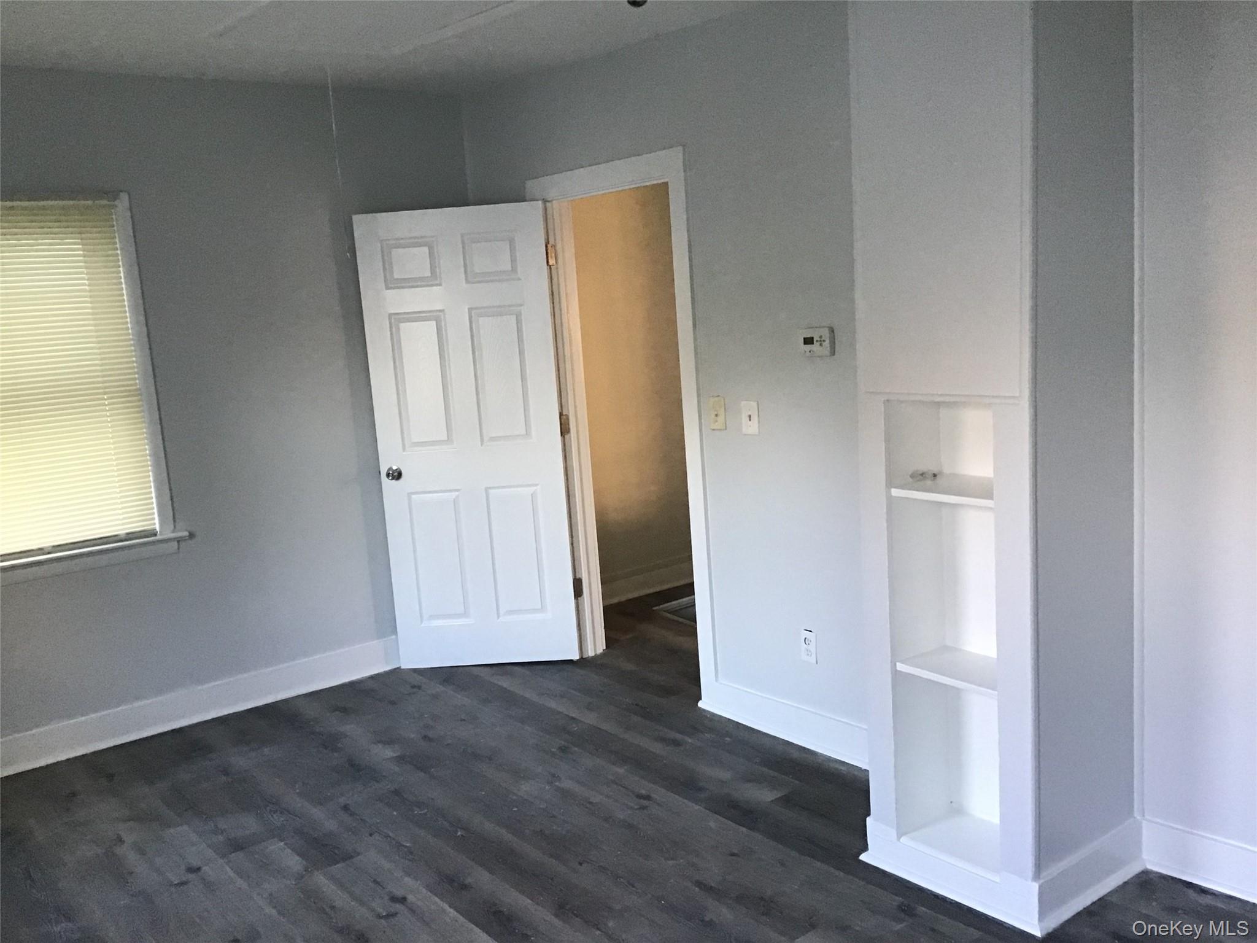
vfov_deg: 45.4
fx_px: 1126
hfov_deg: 58.4
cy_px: 472
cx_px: 628
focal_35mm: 31
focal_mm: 3.3
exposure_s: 1/30
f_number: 2.4
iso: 125
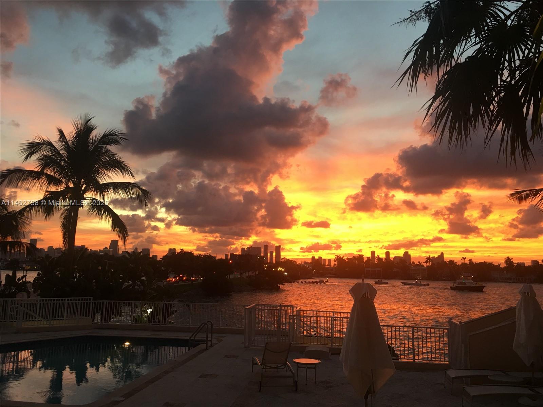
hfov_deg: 61.7
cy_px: 204
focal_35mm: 29
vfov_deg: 48.2
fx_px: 455
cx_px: 272
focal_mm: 4.15
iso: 25
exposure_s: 1/15
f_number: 2.2
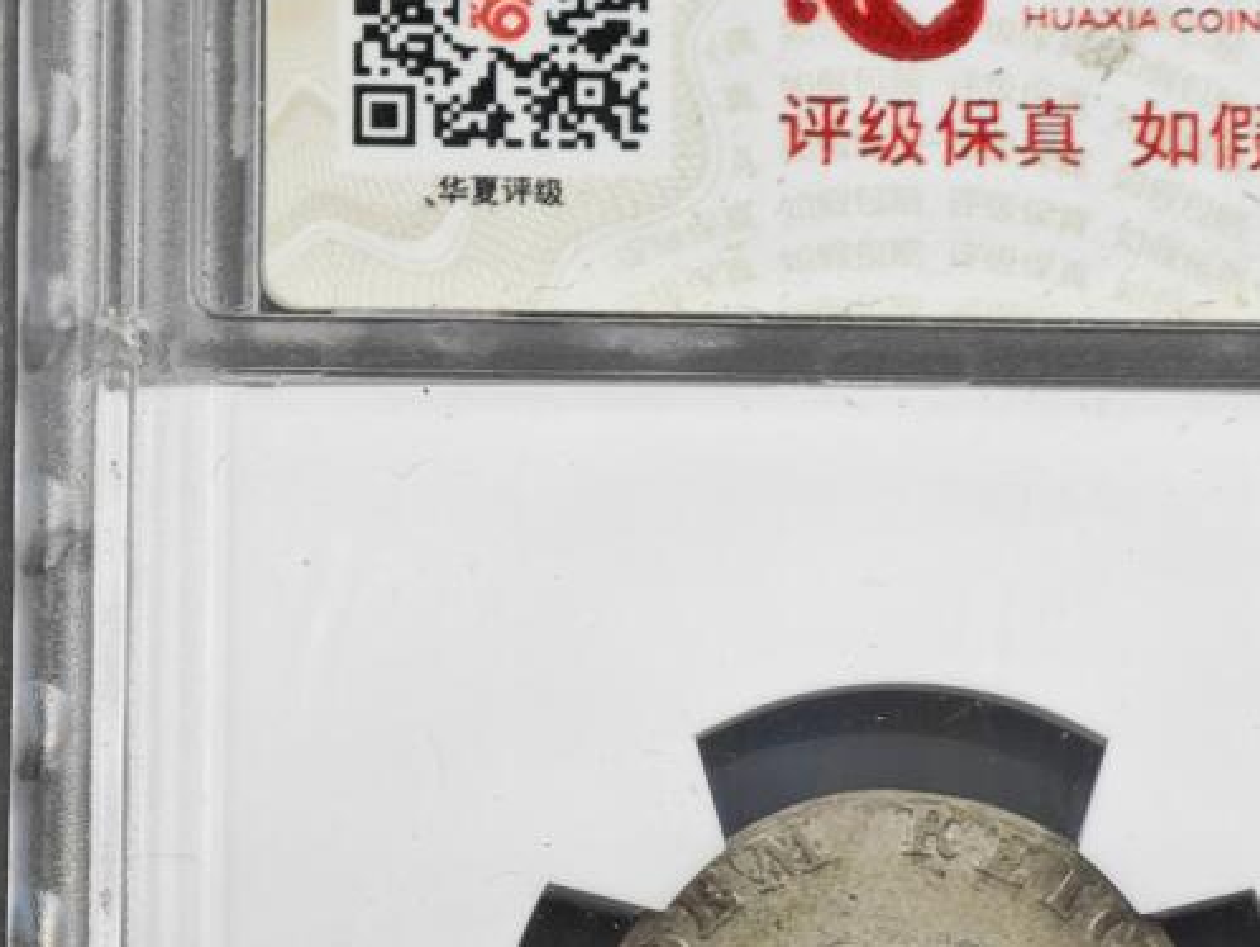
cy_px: 782
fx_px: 9104
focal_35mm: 250
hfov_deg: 7.9
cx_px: 989
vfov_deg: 5.9
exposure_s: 1/350
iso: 250
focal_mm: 12.28
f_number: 1.8
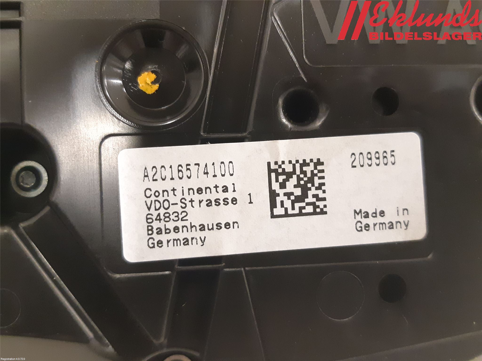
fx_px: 362
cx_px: 241
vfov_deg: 53.1
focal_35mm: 26
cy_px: 180
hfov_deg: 67.3
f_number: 1.7
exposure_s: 1/25
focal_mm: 3.93
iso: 320
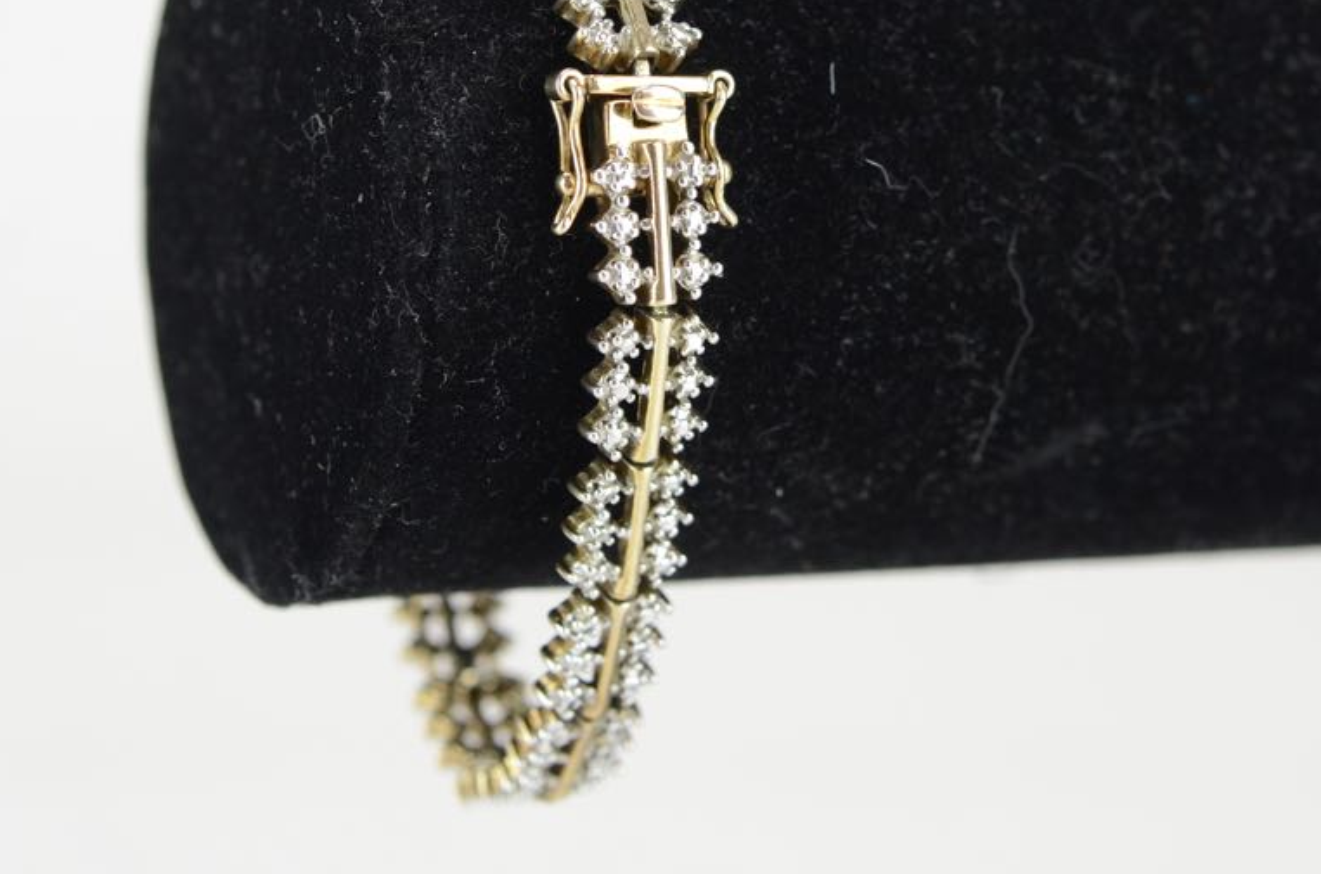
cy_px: 199
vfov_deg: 9.0
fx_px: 5528
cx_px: 604
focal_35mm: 151
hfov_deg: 13.6
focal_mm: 60
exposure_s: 1/125
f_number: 6.3
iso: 640
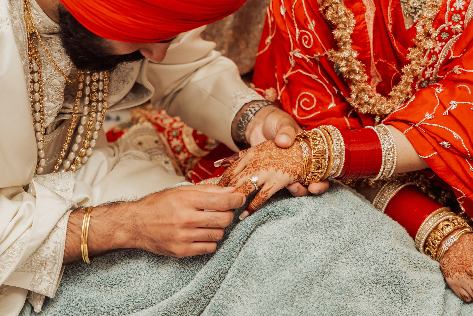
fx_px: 1380
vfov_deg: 13.0
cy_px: 158
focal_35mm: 105
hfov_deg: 19.5
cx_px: 236
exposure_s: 1/200
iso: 640
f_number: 2.8
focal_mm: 70
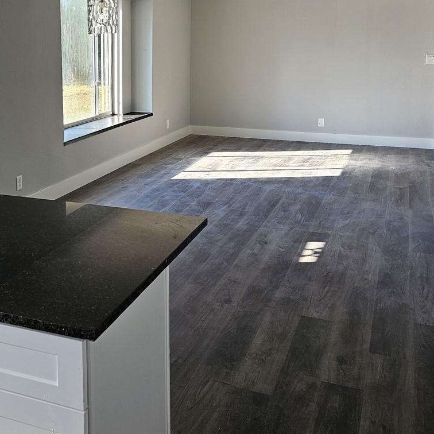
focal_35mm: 43
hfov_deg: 38.1
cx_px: 107
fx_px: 610
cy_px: 120
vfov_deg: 38.4
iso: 40
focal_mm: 6.3
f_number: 1.7
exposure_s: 1/120
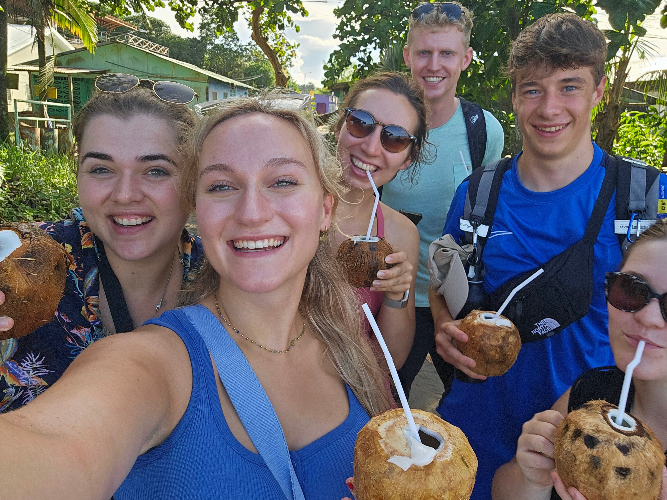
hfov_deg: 69.4
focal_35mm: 25
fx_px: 482
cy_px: 250
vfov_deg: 54.9
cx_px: 334
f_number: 2.2
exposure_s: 1/154
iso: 25
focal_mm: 3.3
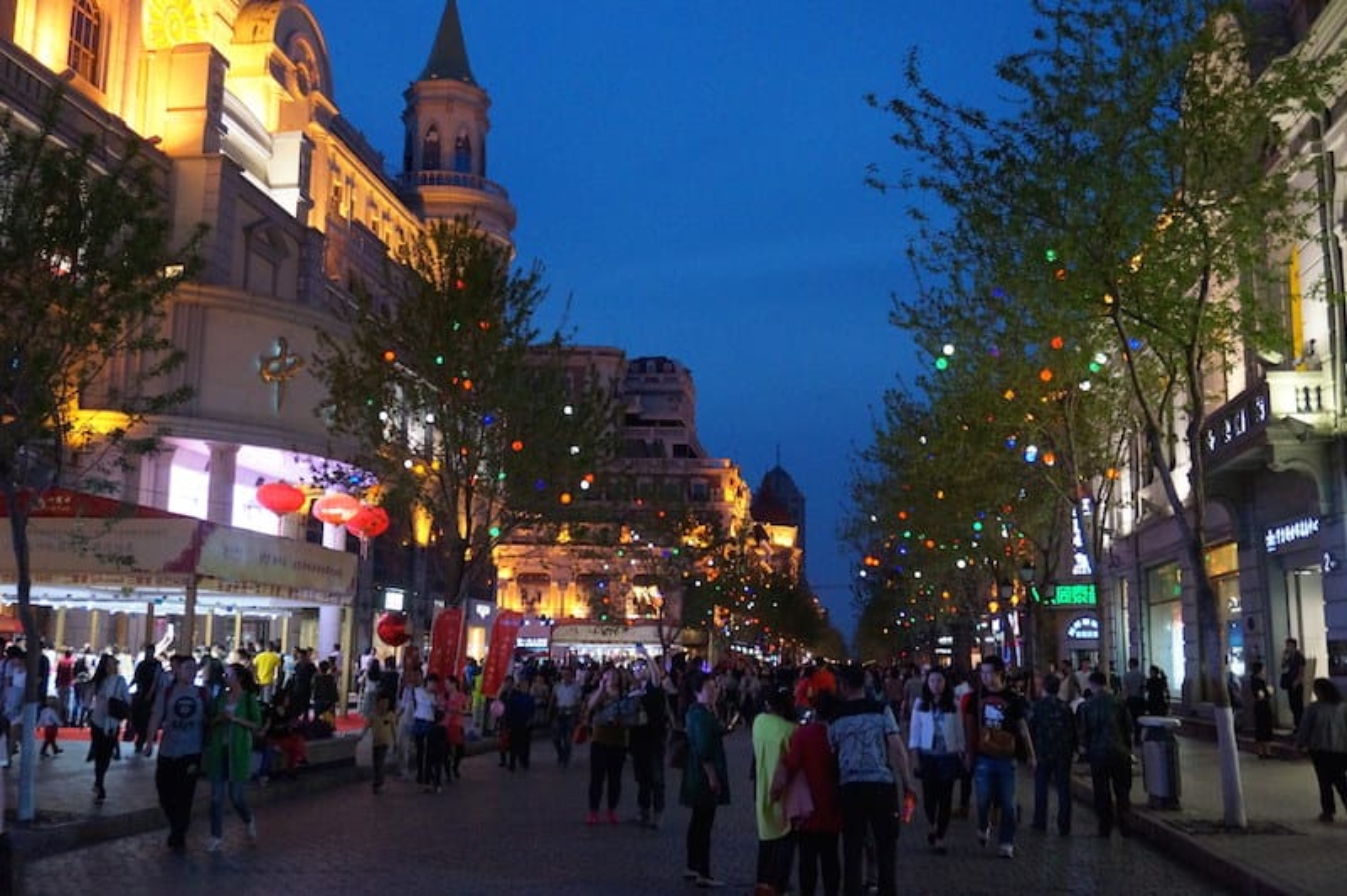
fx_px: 1346
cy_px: 448
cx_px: 674
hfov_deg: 53.2
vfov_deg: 36.8
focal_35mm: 36
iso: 3200
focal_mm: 24
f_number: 4.5
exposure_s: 1/160
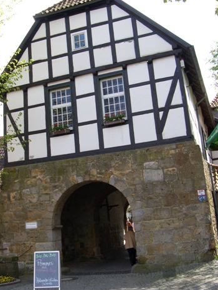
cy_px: 142
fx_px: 378
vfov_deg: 42.1
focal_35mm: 45
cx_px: 86
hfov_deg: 32.1
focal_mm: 9
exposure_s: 1/160
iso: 50
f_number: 5
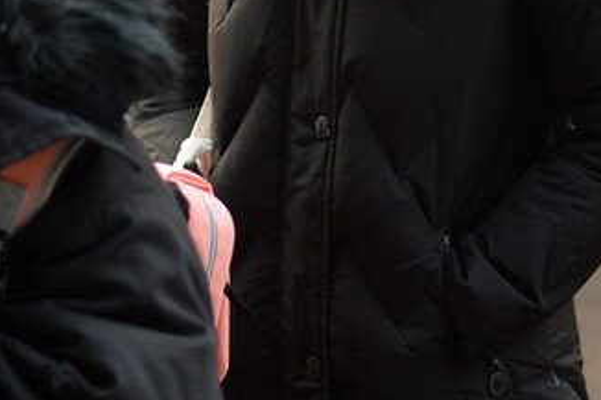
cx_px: 247
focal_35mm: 184
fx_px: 3070
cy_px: -114
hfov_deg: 11.2
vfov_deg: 7.4
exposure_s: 1/640
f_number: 1.8
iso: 320
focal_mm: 50
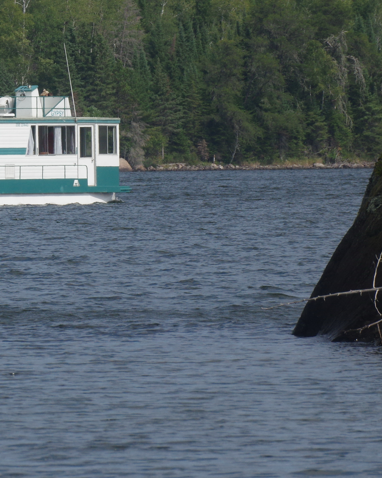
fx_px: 9653
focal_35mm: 683
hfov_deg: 2.3
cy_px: 131
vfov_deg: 2.8
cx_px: -43
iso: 400
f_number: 14
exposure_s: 1/400
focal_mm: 200
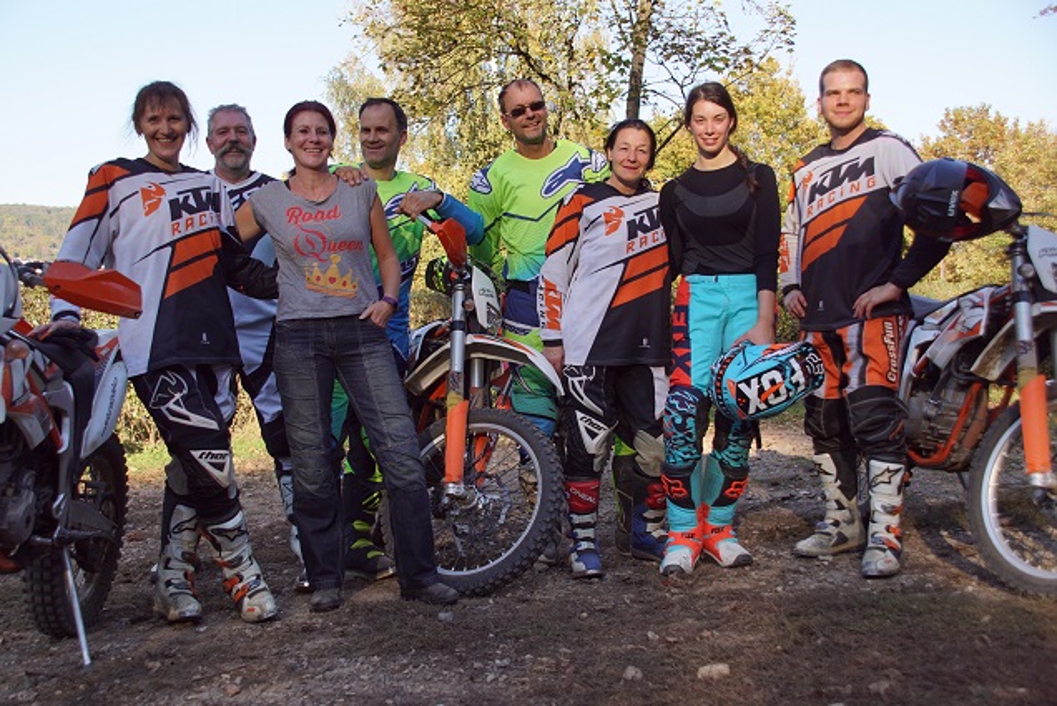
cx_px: 528
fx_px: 1146
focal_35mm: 39
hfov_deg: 49.5
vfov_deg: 34.3
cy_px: 353
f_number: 4.5
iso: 100
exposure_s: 1/160
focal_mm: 26
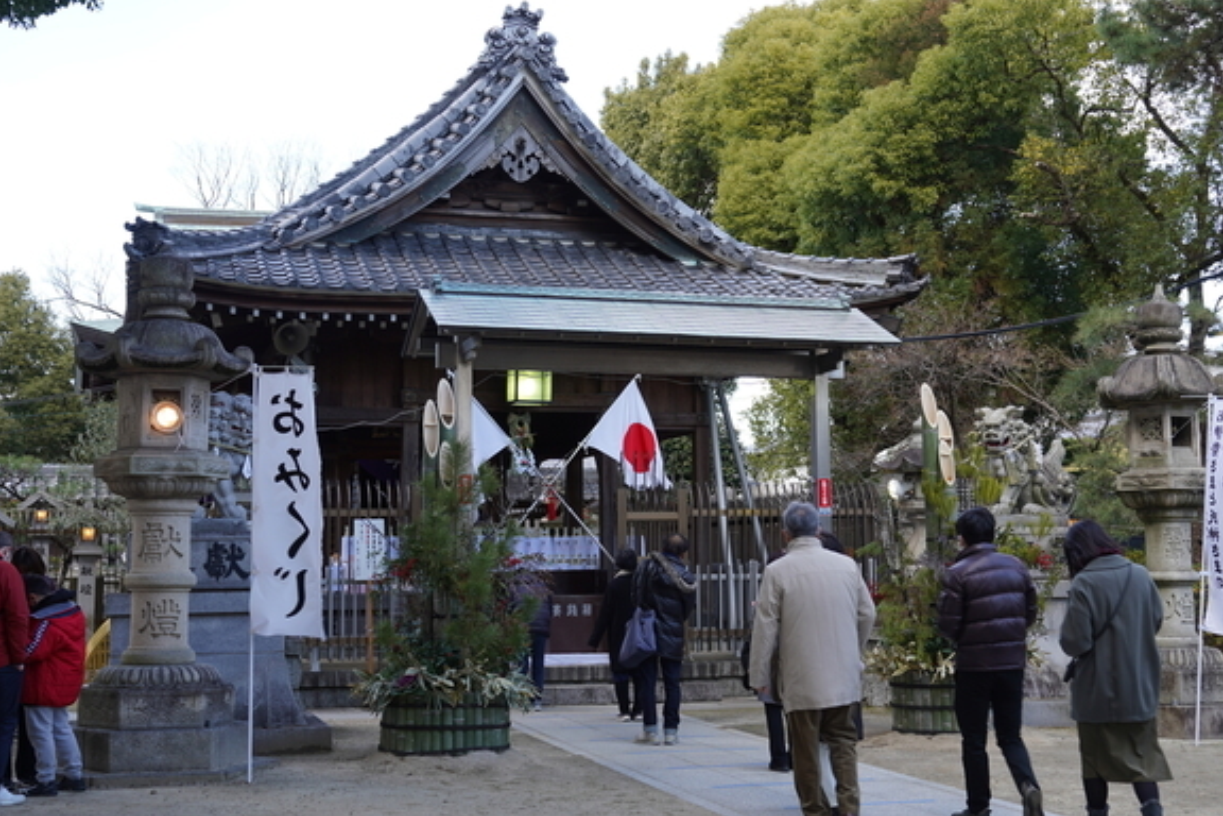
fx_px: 1665
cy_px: 402
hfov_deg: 40.3
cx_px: 599
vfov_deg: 27.5
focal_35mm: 49
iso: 100
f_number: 6.3
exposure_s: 1/60
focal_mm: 47
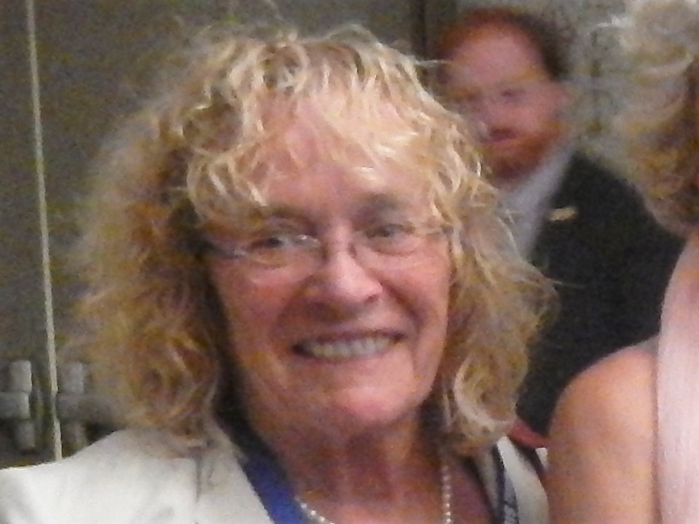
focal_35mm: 31
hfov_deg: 58.4
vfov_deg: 45.4
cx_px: 350
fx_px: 626
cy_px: 262
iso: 800
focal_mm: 5.6
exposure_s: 1/13
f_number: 3.2
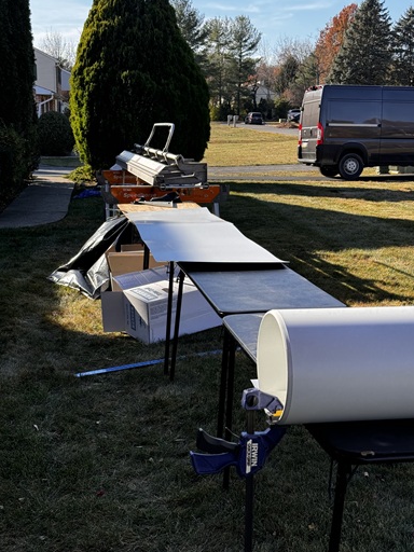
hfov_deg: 29.1
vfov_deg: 38.2
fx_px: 797
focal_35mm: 50
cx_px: 213
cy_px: 285
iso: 64
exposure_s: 1/1043
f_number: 1.78
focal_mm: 6.76
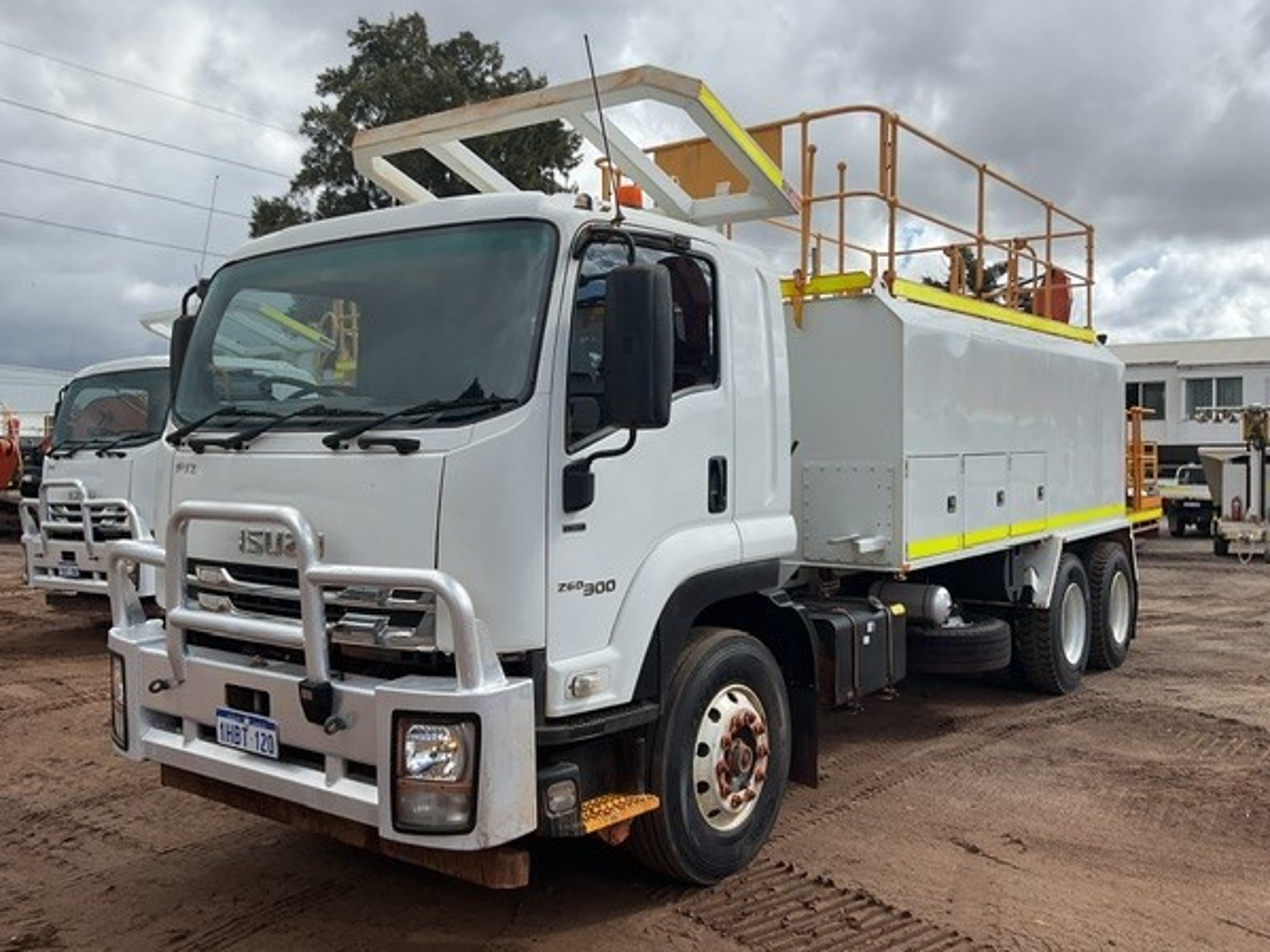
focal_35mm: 31
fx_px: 1137
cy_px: 462
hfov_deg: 58.4
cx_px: 647
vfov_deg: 45.4
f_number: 1.8
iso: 16
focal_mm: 3
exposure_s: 1/1848
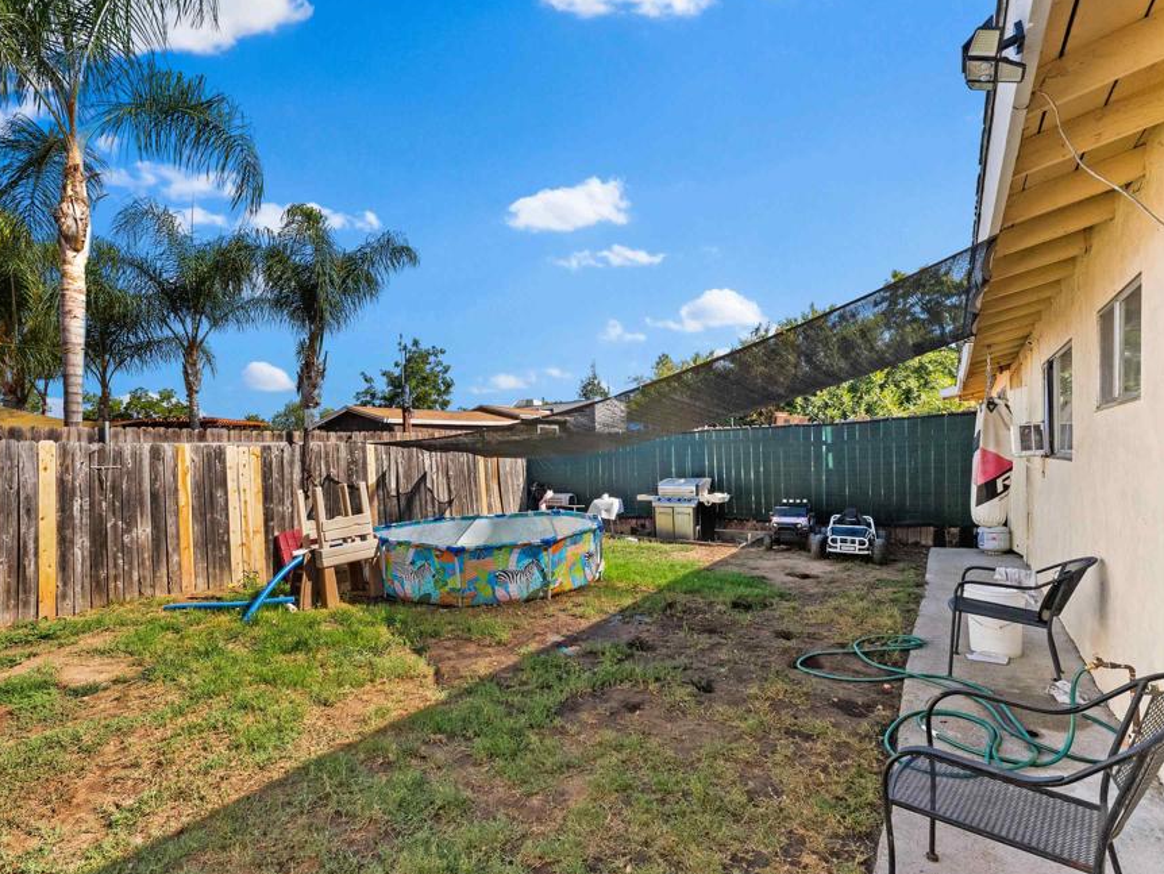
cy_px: 448
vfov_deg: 75.8
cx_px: 487
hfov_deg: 91.3
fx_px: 561
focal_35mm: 17
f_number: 10
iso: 320
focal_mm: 14.6
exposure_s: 1/400
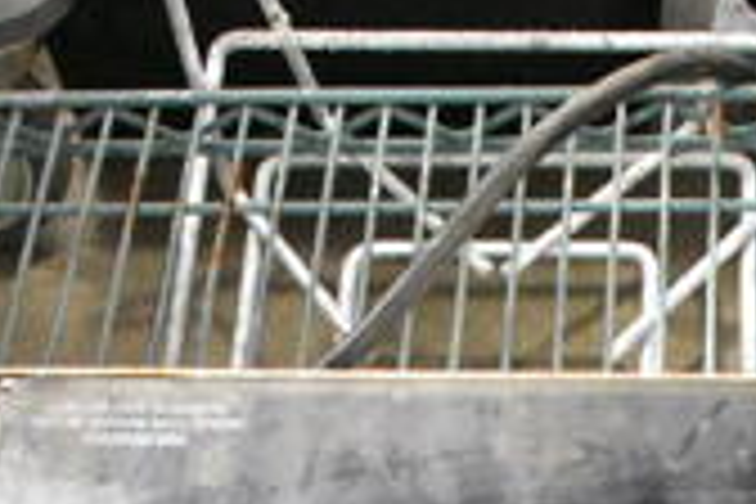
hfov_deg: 18.6
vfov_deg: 11.6
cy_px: 900
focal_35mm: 109
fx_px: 2289
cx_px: 576
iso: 10000
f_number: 3.8
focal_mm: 20
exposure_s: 1/30
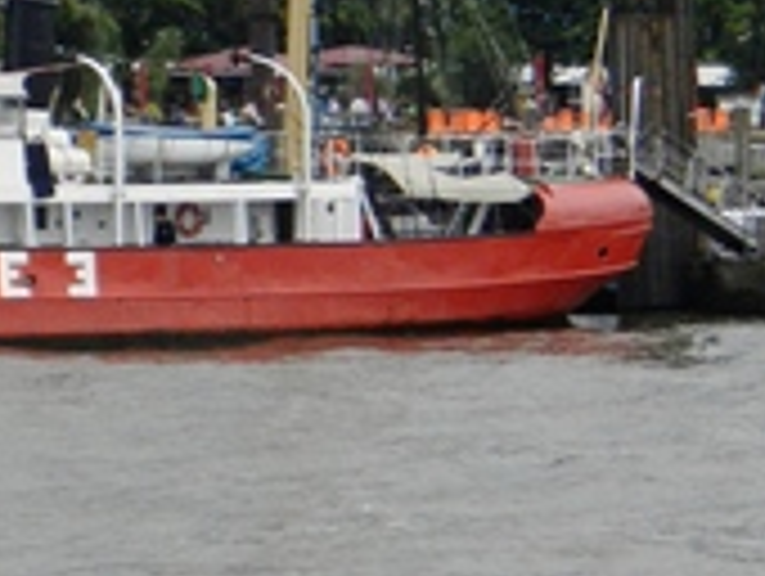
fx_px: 6484
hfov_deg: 6.6
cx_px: -580
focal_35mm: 293
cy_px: -356
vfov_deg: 5.0
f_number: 4.8
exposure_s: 1/640
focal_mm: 14.1
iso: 160
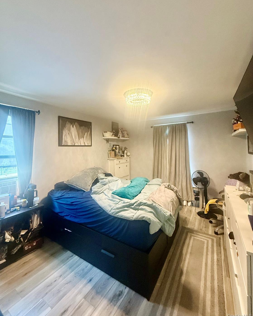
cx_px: 123
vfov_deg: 96.6
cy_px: 145
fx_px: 140
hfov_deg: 84.0
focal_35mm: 15
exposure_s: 1/60
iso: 400
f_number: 2.2
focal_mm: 2.22
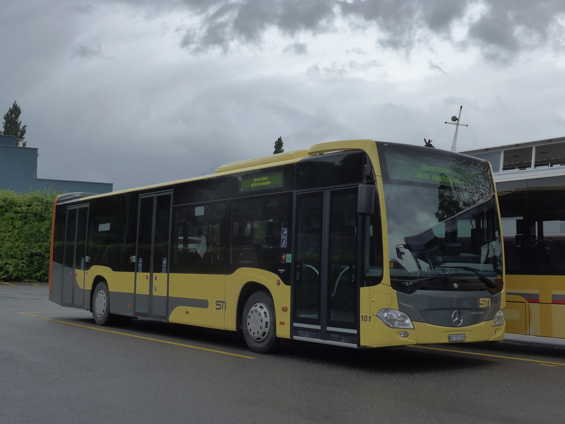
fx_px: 751
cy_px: 212
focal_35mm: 46
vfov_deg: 31.5
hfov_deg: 41.2
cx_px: 282
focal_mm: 9.5
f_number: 4
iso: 160
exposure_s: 1/640
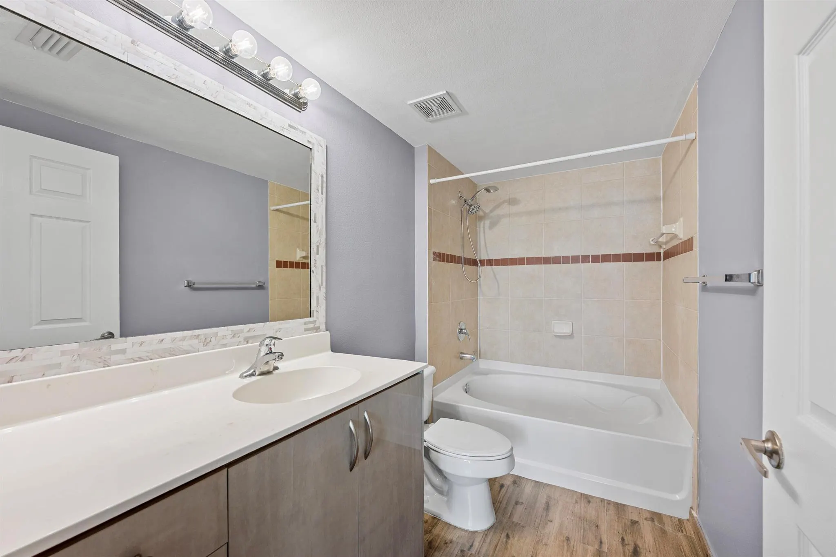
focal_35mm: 14
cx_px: 418
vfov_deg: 81.2
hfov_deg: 104.3
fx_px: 325
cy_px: 278
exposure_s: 1/5
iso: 400
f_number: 8
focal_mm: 14
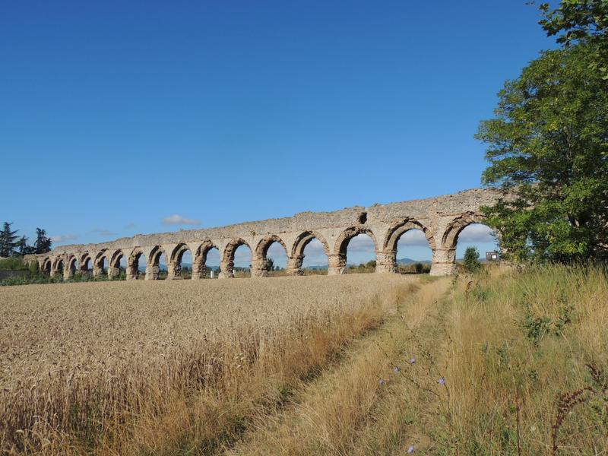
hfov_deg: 63.4
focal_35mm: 28
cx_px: 304
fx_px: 492
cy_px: 228
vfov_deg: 49.7
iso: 100
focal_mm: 4.9
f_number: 3.4
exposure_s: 1/1600
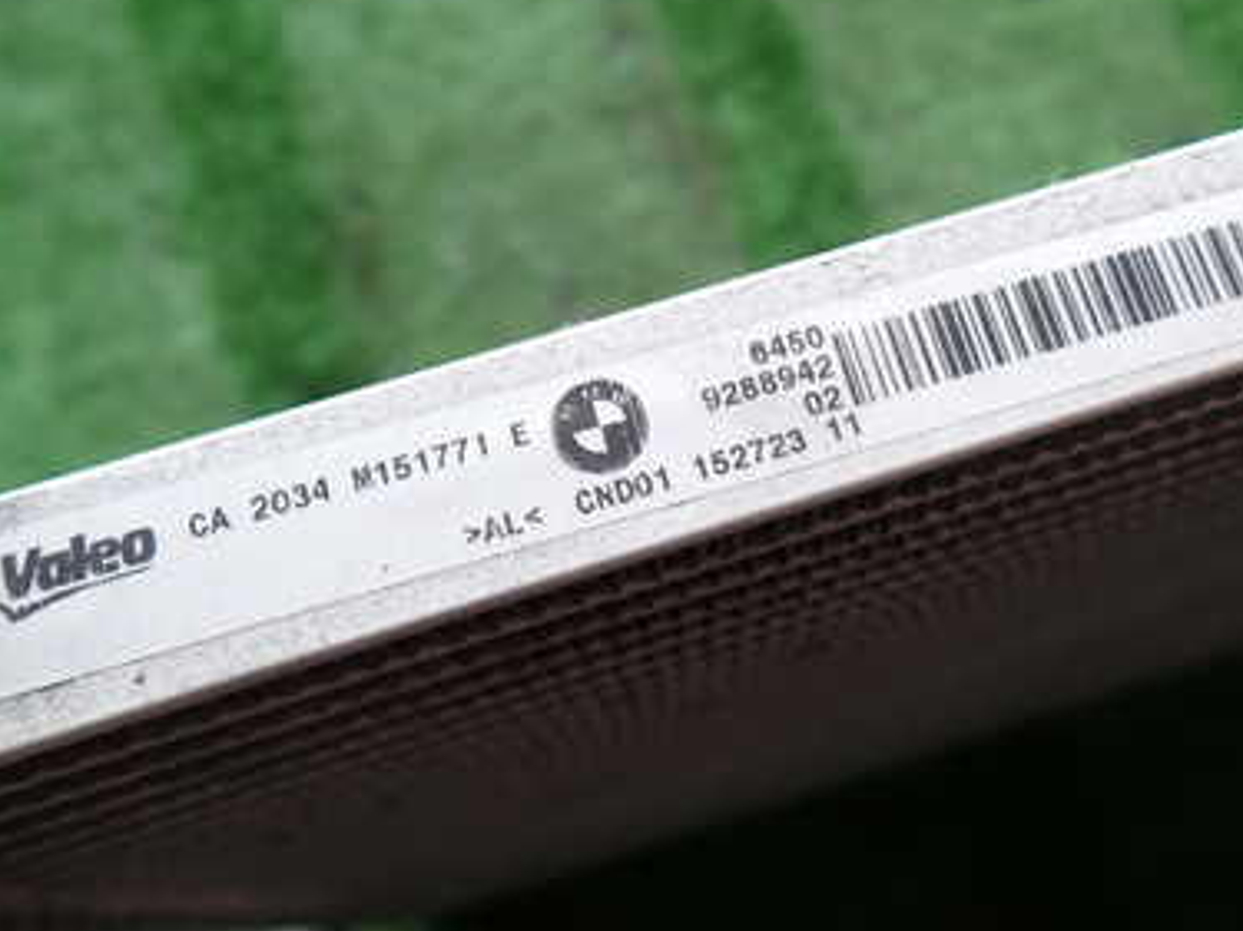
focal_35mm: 40
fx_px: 1436
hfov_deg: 46.6
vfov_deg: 35.8
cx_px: 719
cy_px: 378
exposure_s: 1/100
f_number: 2
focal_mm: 4.5
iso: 100
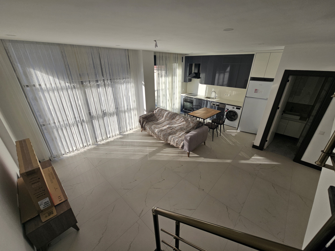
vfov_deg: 89.9
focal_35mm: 13
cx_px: 168
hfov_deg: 106.2
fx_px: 126
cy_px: 126
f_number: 2.2
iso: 50
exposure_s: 1/441
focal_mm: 2.2
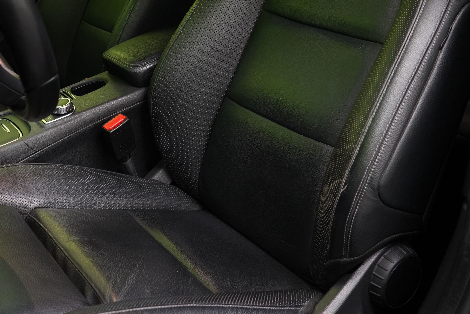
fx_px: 653
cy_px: 54
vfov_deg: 26.4
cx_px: 158
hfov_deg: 39.2
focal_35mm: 50
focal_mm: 28
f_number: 5.6
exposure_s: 1/20
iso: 1250
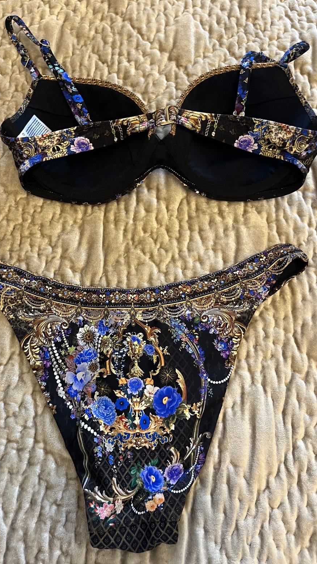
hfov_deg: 40.0
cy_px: 276
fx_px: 433
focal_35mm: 29
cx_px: 131
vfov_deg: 66.1
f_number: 1.6
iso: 320
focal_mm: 5.1
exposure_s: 1/50
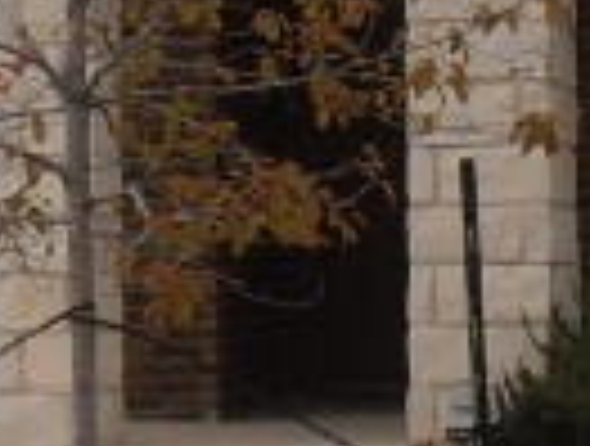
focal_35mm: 187
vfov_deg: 8.0
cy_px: 158
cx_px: 396
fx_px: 3196
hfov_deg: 10.5
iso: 80
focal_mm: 4.2
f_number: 3
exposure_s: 1/800
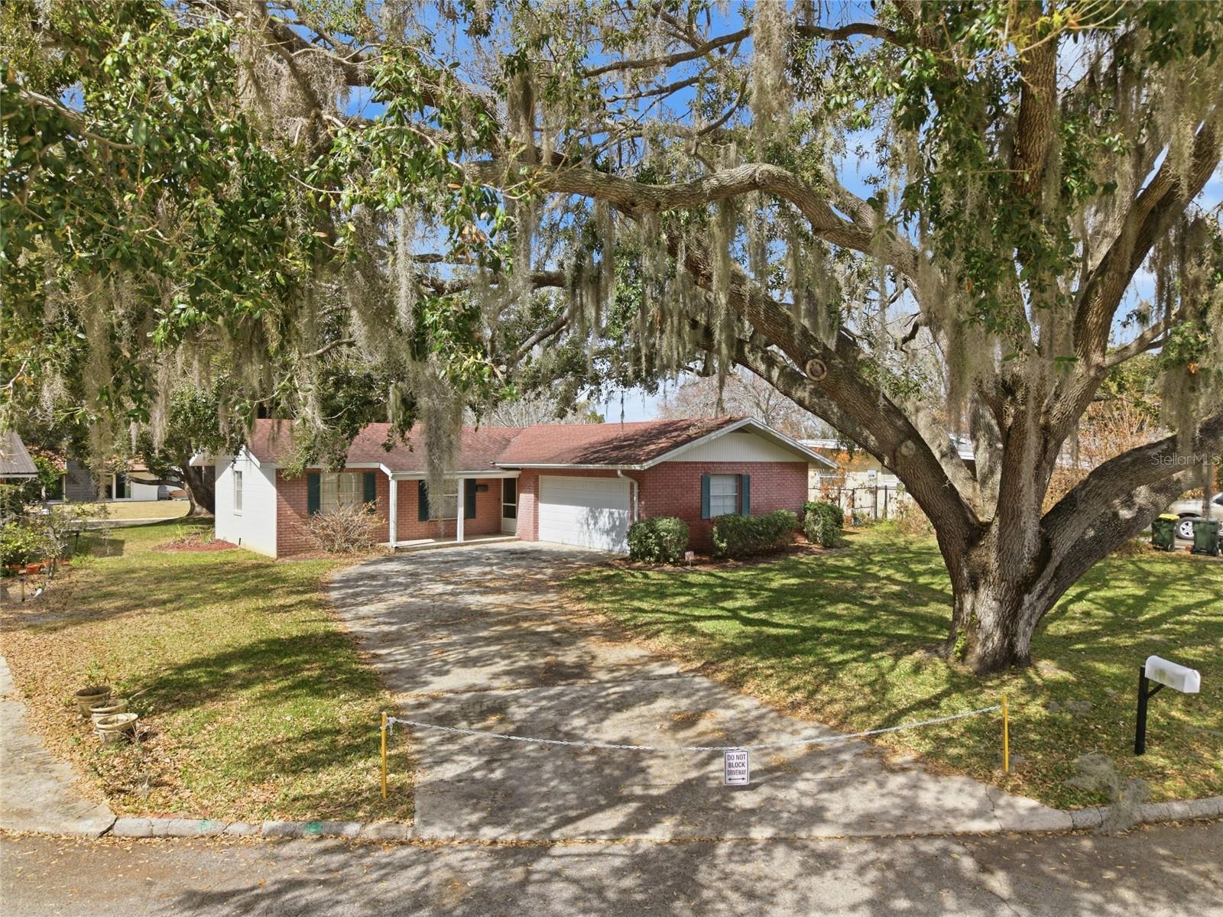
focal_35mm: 24
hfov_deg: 71.6
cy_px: 458
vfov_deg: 56.8
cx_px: 612
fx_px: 848
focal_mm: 8.7
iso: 150
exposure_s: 1/120
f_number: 1.8
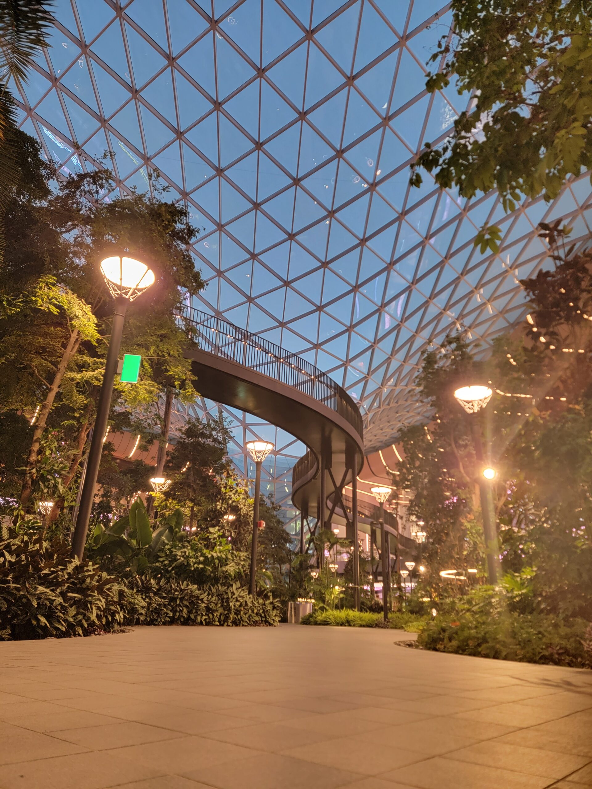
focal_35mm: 24
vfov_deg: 71.6
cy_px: 394
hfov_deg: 56.8
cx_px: 296
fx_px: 547
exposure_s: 1/100
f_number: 1.8
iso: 320
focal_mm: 6.7
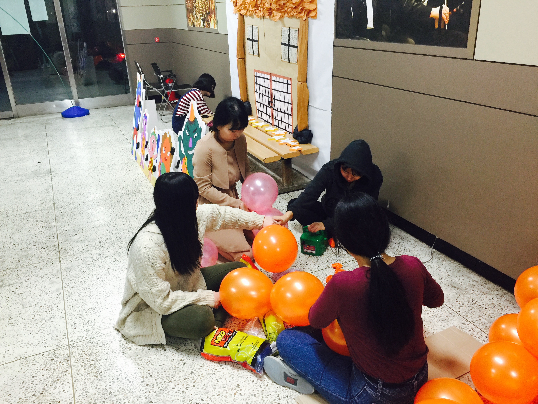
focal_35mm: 29
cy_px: 202
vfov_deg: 48.2
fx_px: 451
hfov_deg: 61.7
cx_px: 269
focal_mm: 4.15
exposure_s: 1/15
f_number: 2.2
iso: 64
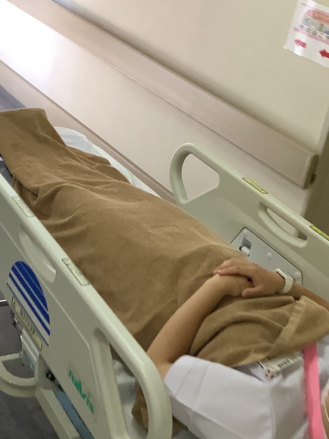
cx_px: 136
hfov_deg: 24.4
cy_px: 141
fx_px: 760
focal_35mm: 60
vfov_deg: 31.9
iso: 160
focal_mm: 3.3
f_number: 2.4
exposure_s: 1/50
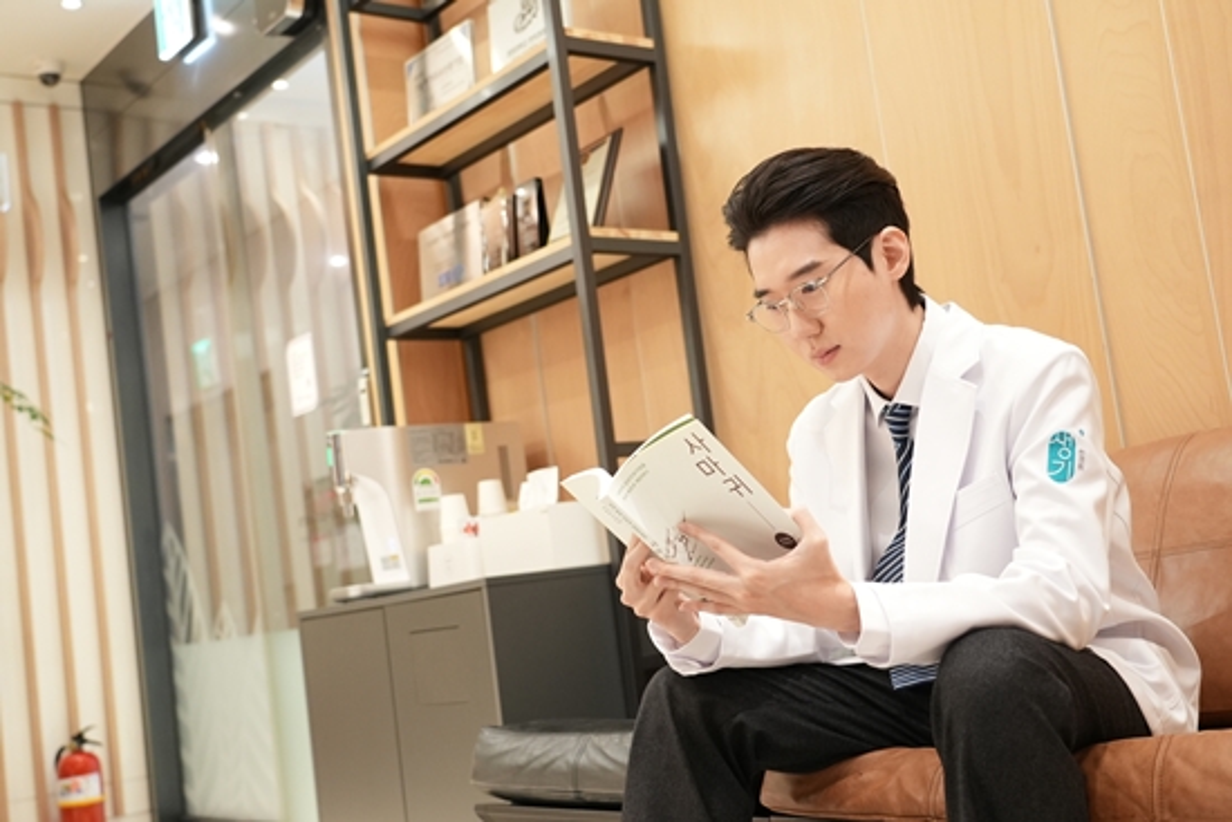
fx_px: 1472
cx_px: 616
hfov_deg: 45.4
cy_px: 411
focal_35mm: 43
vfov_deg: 31.2
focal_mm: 43
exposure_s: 1/50
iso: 4000
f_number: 4
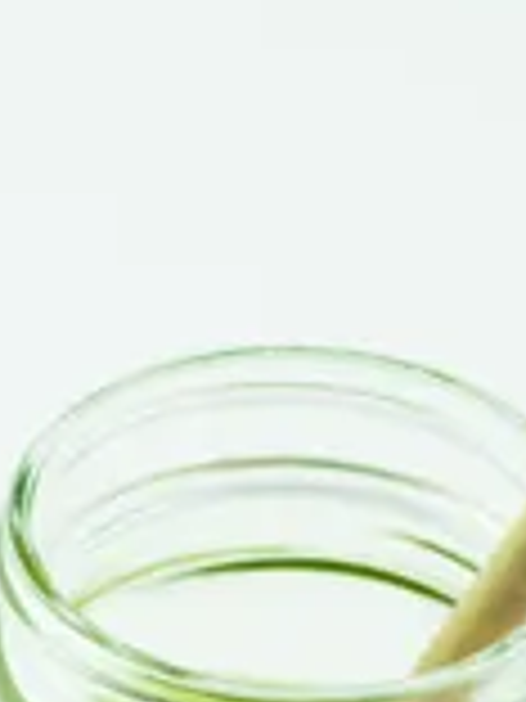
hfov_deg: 4.6
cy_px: 655
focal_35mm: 323
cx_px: 306
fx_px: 6544
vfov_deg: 6.1
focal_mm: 105
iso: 100
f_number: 10
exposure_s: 1/125
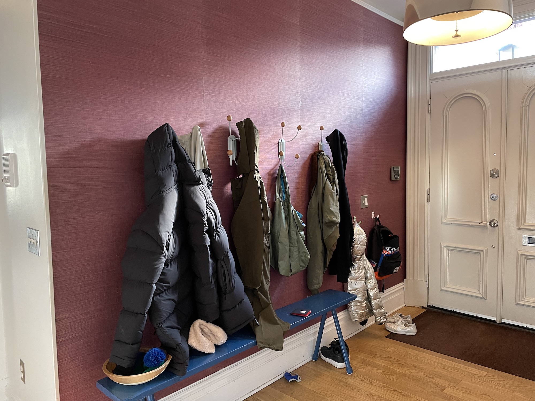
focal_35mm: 26
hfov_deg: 67.3
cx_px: 268
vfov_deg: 53.1
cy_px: 200
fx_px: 402
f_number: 1.6
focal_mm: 4.2
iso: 400
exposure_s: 1/60
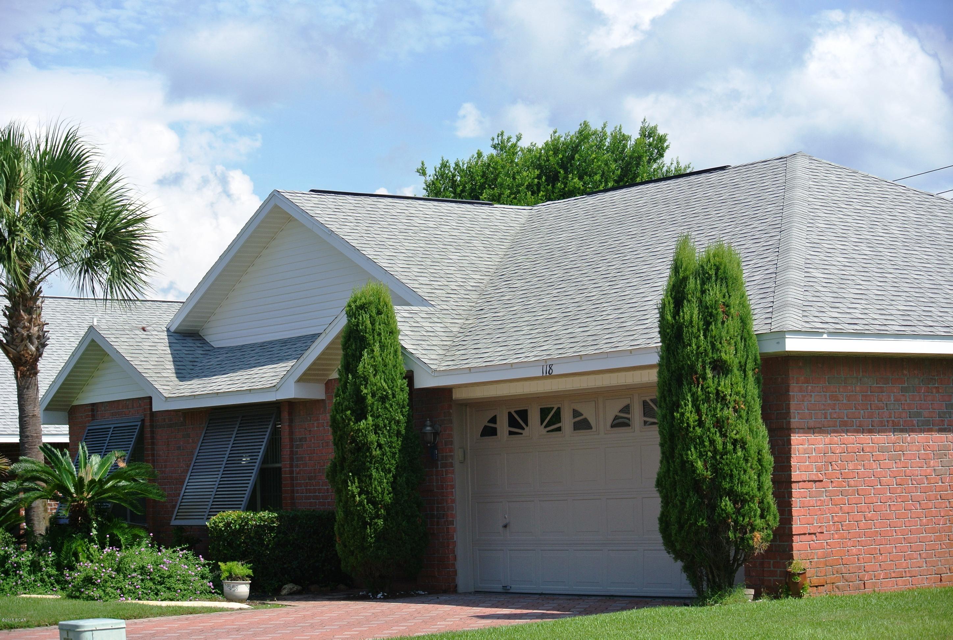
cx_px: 476
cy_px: 320
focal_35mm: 81
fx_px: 2149
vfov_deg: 16.9
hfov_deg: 25.0
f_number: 4.5
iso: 100
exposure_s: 1/640
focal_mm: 30
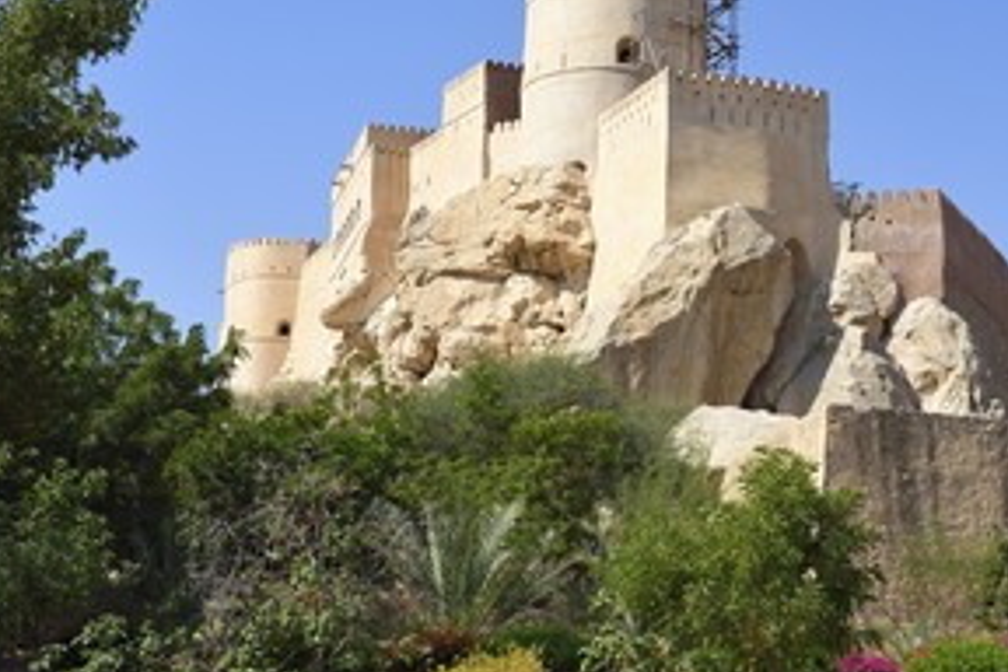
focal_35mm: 76
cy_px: 252
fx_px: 2128
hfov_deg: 26.5
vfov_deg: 17.9
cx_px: 688
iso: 200
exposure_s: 1/500
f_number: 9
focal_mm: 52
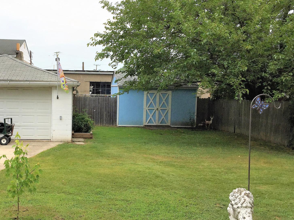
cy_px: 120
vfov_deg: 35.1
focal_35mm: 41
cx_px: 94
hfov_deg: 45.0
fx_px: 348
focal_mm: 4.15
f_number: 2.2
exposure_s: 1/706
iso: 32
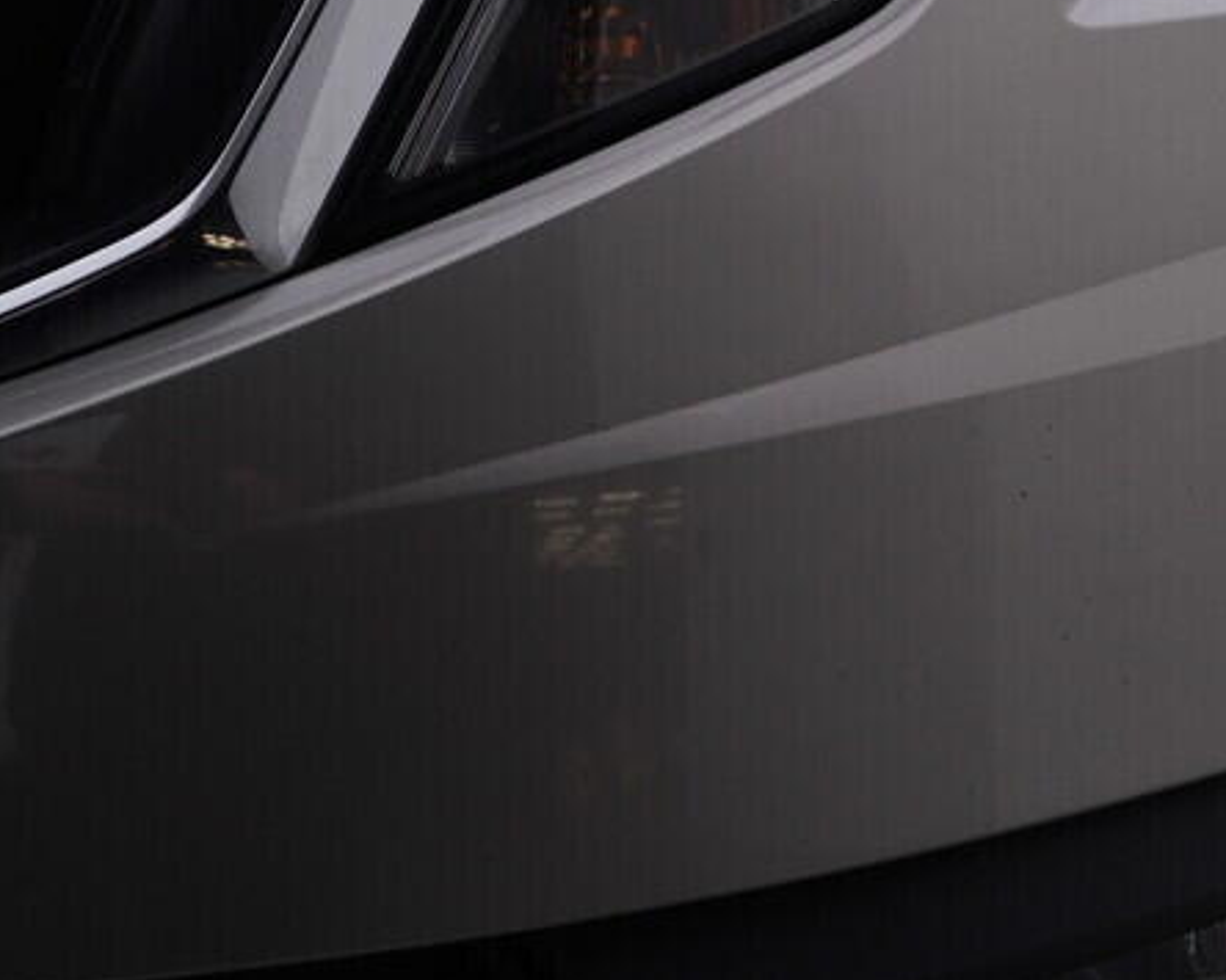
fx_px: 2830
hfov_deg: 23.3
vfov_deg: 19.3
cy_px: 81
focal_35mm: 78
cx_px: 1273
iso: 125
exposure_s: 1/125
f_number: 5
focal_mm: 24
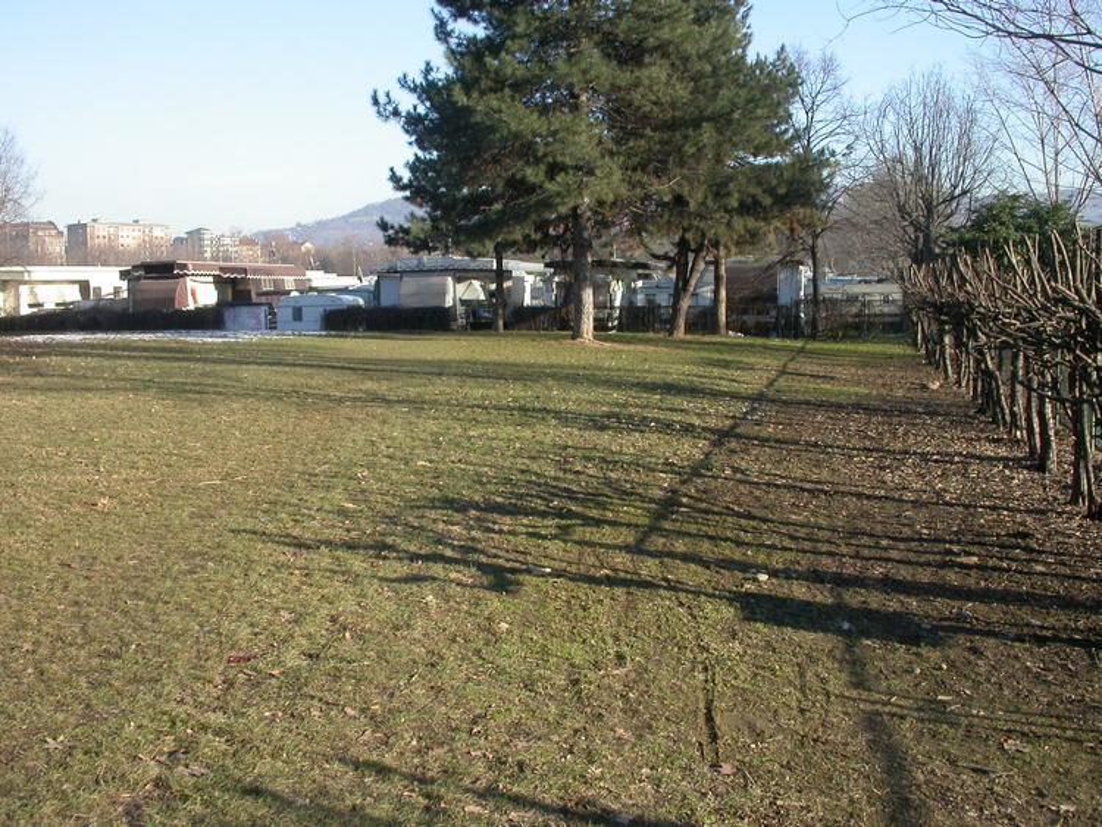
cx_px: 551
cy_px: 414
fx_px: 1210
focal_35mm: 38
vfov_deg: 37.7
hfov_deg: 49.0
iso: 100
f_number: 6
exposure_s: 1/236
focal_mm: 7.85
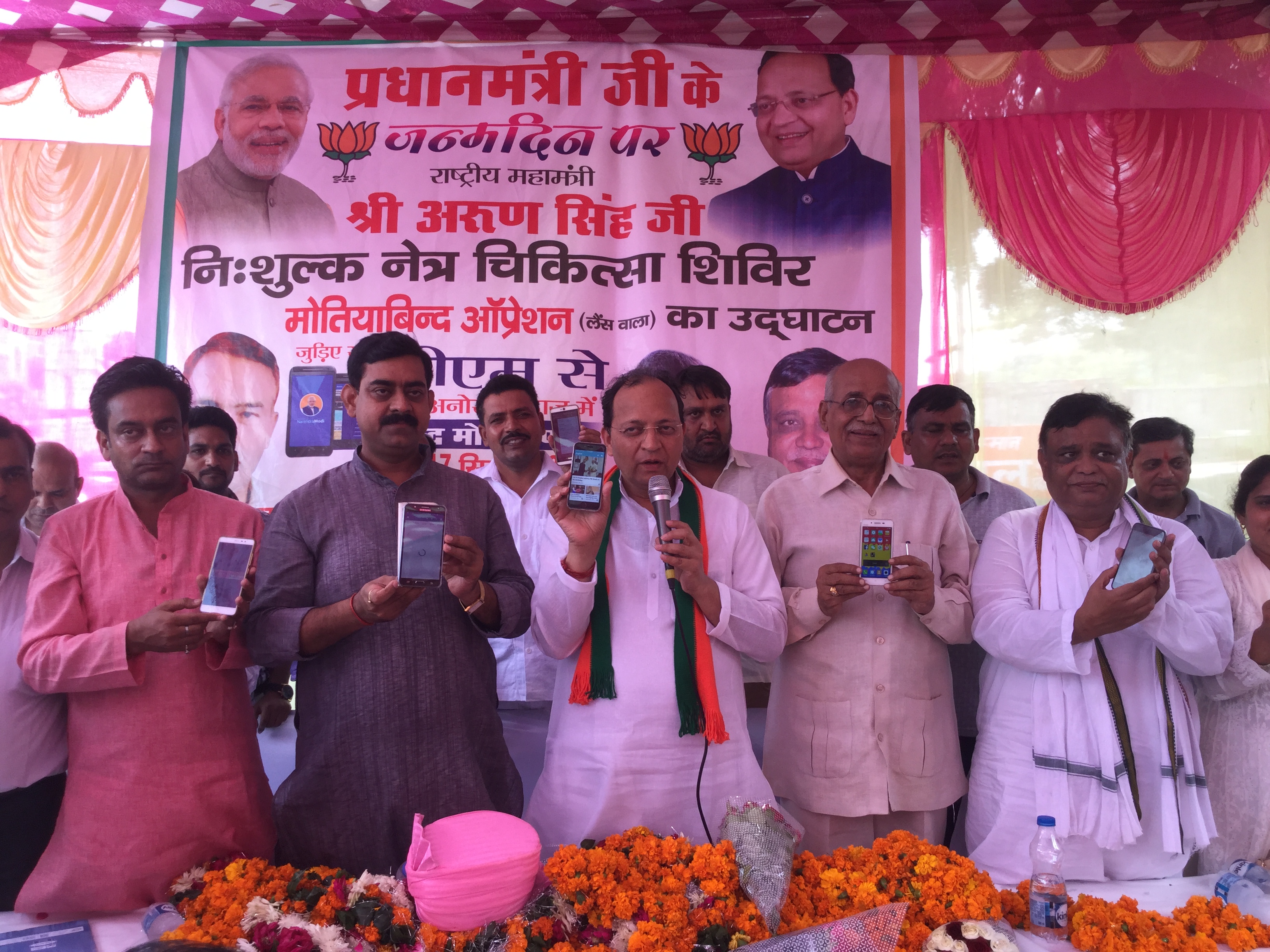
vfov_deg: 45.4
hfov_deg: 58.4
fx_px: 1137
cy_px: 476
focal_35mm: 31
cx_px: 635
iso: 32
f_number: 2.4
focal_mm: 3.3
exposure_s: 1/100
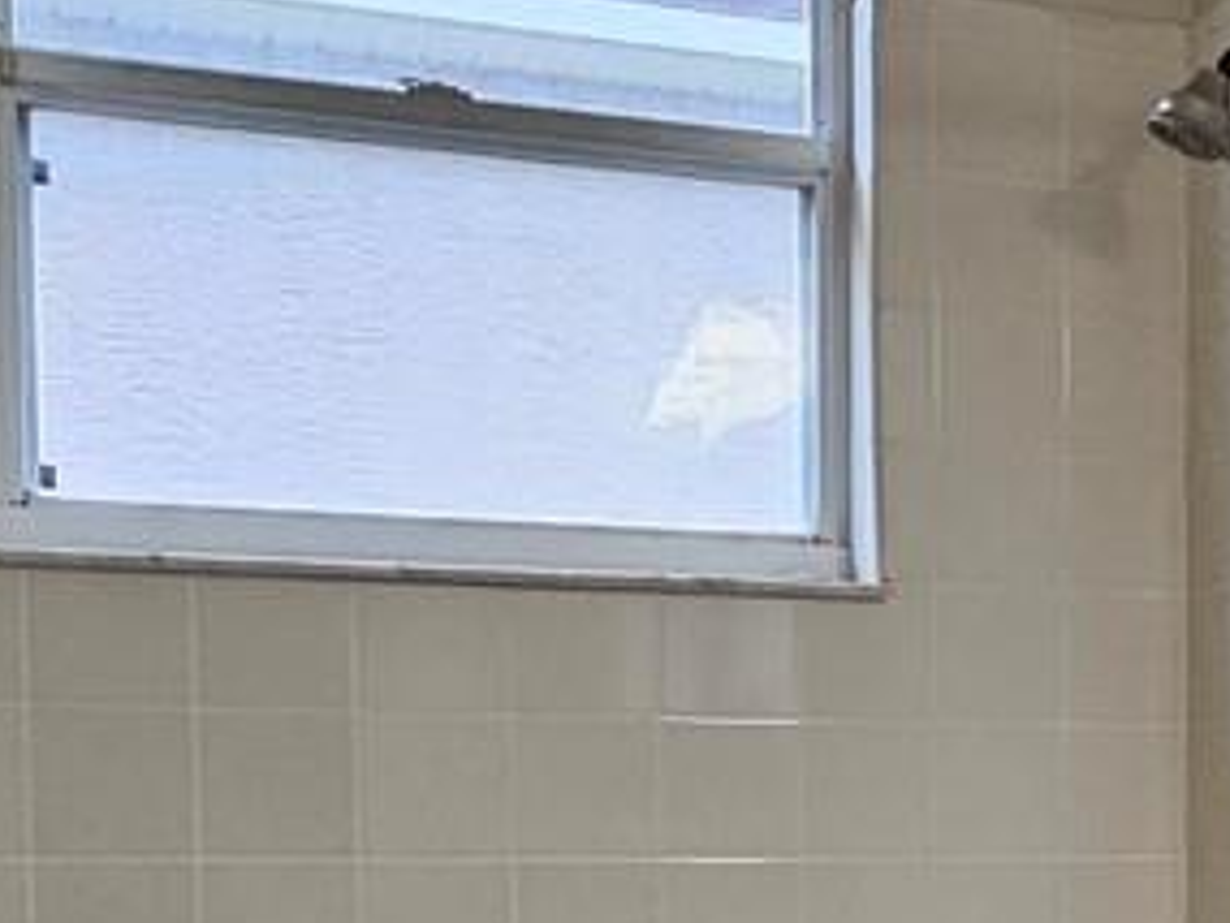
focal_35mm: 73
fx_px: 2595
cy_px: 983
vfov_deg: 19.4
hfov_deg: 24.5
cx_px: 1420
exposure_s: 1/60
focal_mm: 1.74
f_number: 2.2
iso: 160
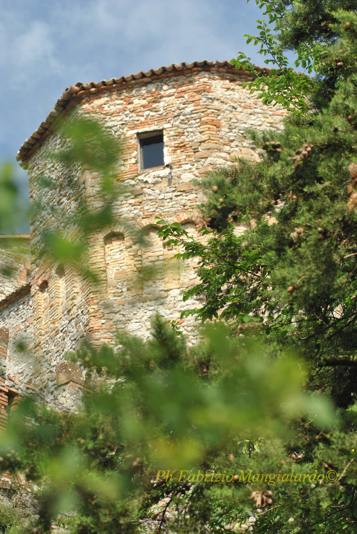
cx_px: 178
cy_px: 267
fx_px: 1558
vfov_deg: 19.4
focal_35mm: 105
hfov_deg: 13.1
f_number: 4
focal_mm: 70
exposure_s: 1/800
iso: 400
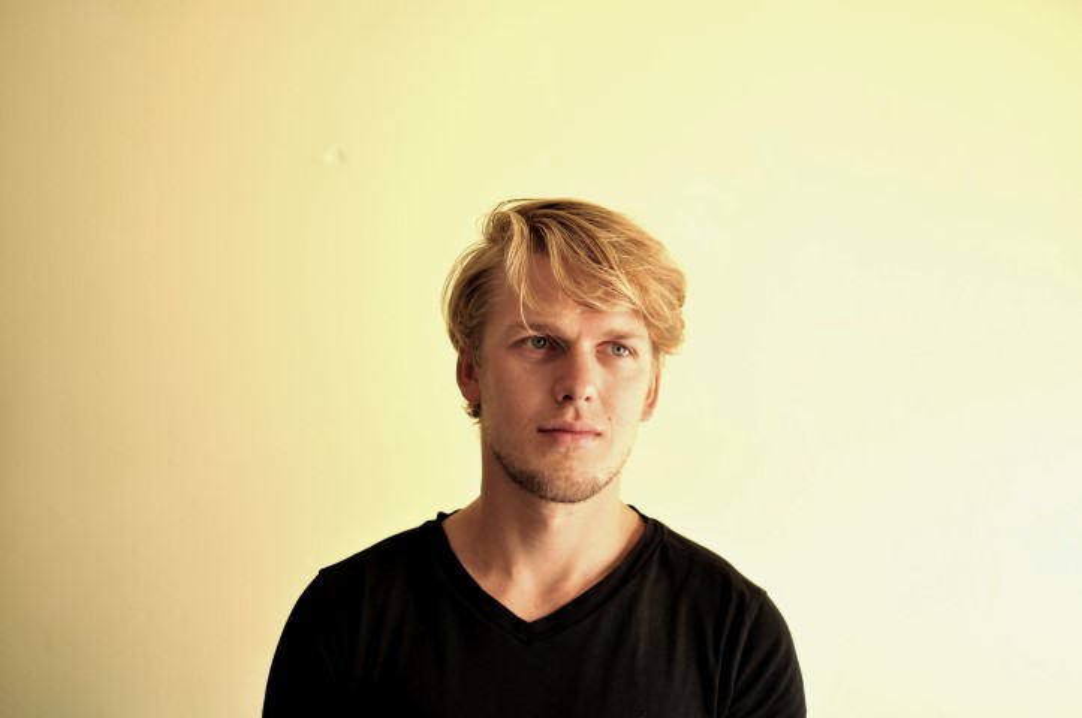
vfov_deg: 25.7
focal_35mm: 52
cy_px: 359
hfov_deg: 37.9
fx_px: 1576
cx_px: 541
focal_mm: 35
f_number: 2.2
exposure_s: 1/100
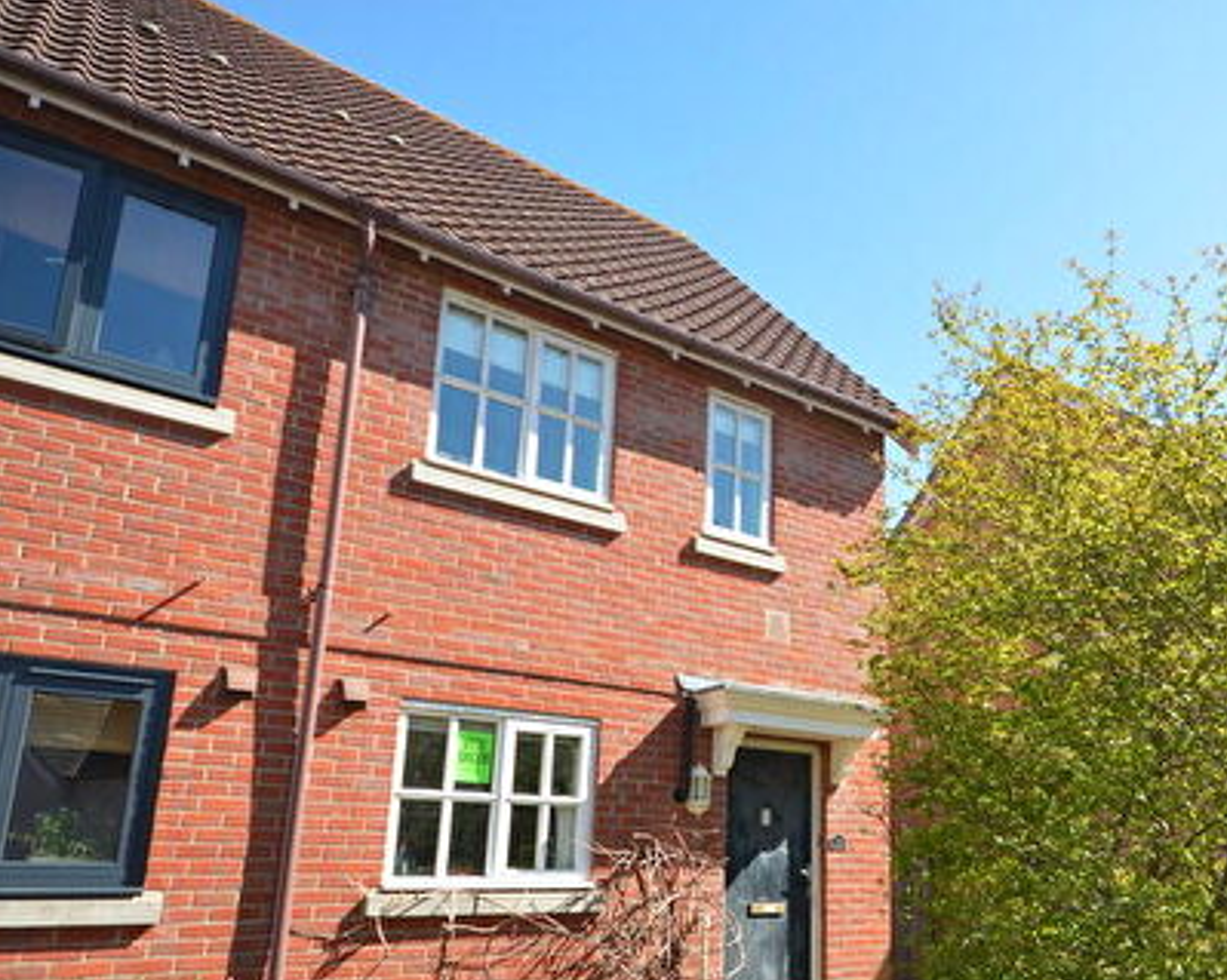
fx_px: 1032
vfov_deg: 50.1
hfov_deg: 58.2
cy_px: 639
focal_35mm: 28
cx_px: 926
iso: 100
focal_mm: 11.5
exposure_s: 1/160
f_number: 6.3
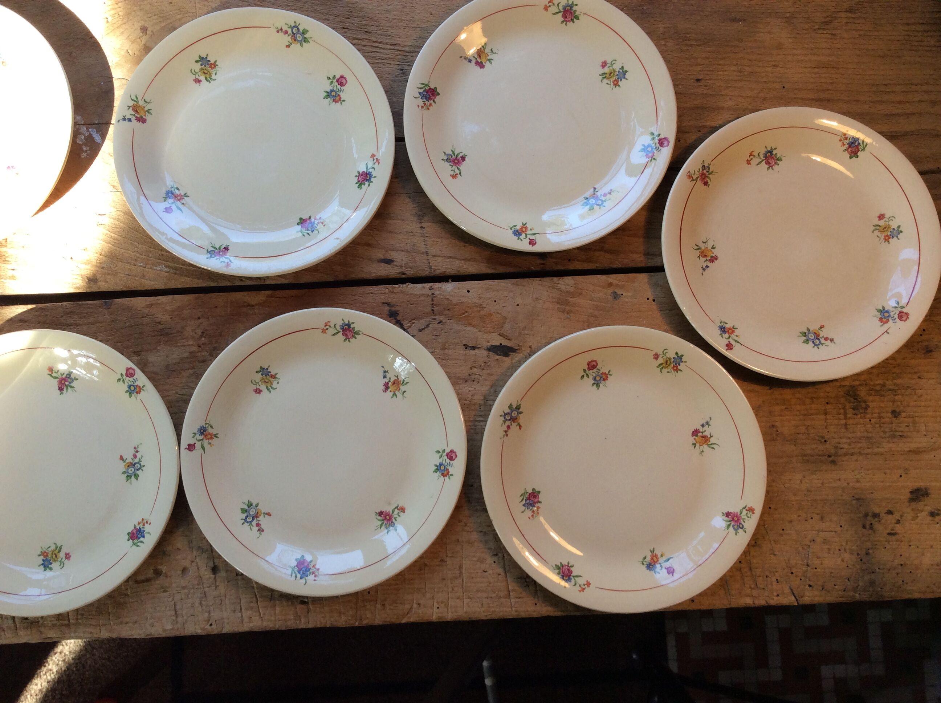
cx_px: 470
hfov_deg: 56.9
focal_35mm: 32
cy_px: 352
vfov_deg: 44.1
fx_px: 869
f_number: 2.4
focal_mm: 3.3
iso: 50
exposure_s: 1/100
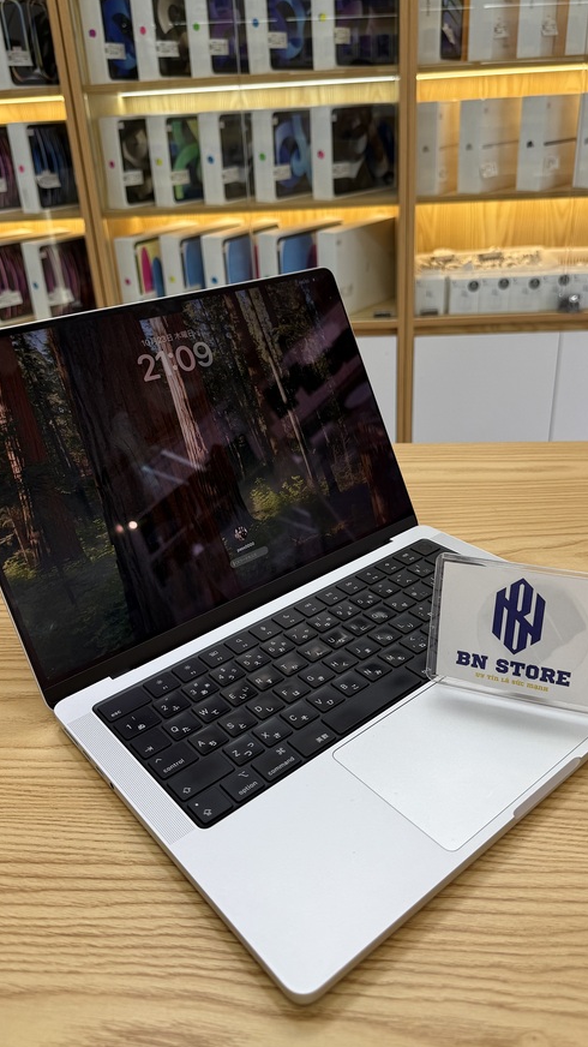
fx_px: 749
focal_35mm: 27
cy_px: 516
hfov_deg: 42.9
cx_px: 308
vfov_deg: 69.9
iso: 50
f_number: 1.78
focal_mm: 6.76
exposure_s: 1/121
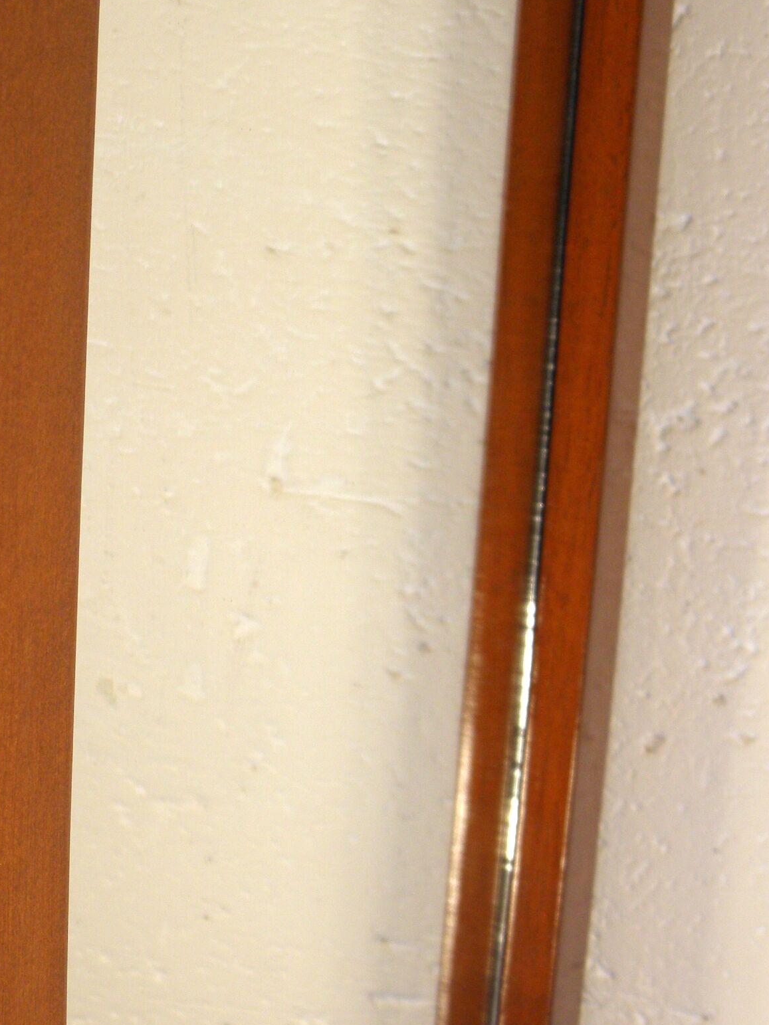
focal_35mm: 73
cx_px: 142
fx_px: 2163
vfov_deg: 26.7
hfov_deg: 19.9
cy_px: 448
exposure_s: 1/80
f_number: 3.9
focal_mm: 7.9
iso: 100
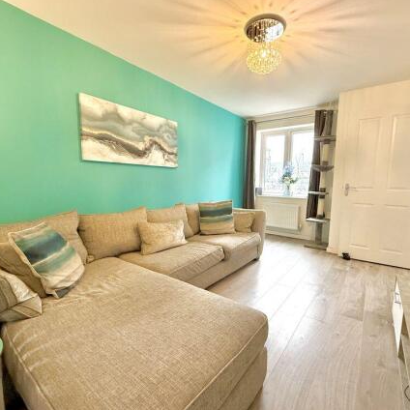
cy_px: 206
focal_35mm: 17
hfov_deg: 83.8
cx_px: 220
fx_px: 228
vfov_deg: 84.0
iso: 400
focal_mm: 2.22
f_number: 2.2
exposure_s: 1/50
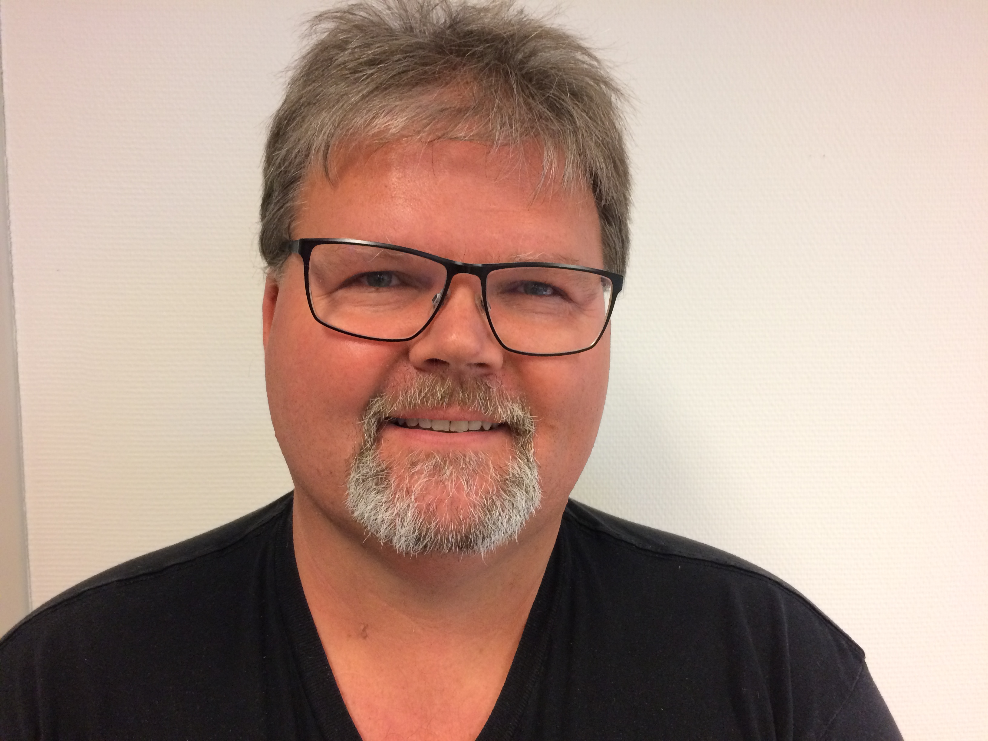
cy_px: 370
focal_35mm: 29
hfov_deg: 61.7
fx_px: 828
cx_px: 494
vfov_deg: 48.2
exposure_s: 1/33
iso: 250
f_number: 2.2
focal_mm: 4.15
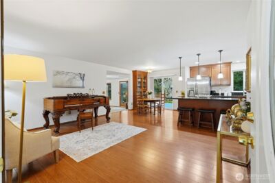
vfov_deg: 73.8
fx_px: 122
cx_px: 138
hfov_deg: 96.7
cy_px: 92
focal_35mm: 16
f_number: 9
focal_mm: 16
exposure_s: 1/50
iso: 400
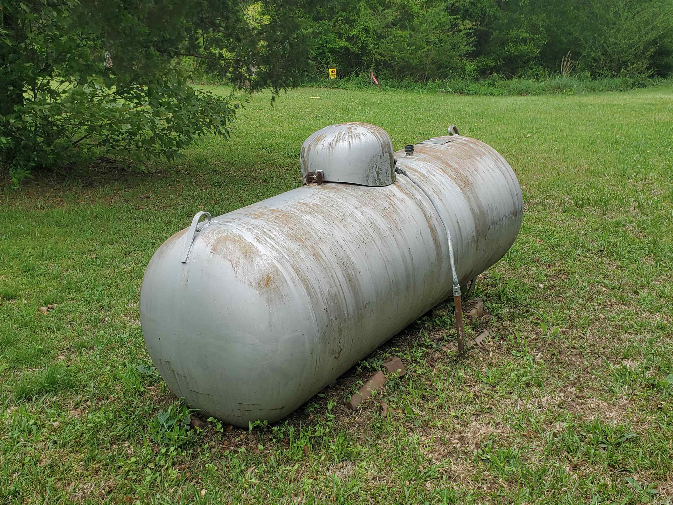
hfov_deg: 67.3
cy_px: 252
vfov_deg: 53.1
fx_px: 505
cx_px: 336
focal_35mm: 26
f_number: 2.4
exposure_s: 1/645
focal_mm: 4.3
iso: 50
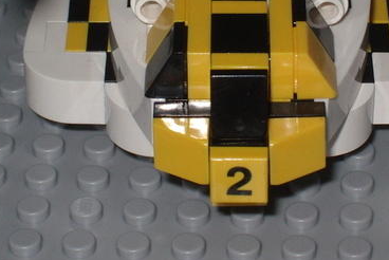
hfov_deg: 10.0
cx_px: 238
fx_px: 2228
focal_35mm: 206
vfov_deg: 6.7
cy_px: 30
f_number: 9
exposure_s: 1/125
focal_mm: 17.4
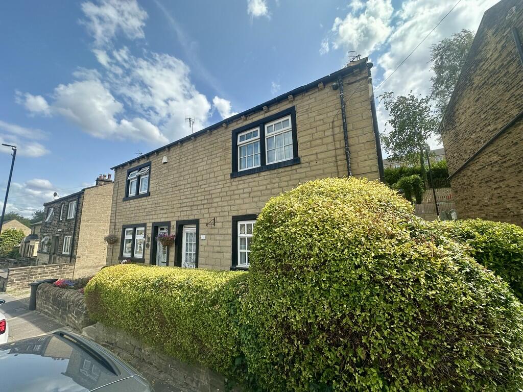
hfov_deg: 102.1
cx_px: 262
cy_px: 196
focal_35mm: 14
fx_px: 212
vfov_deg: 85.7
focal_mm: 2.22
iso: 50
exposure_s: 1/1366
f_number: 2.2
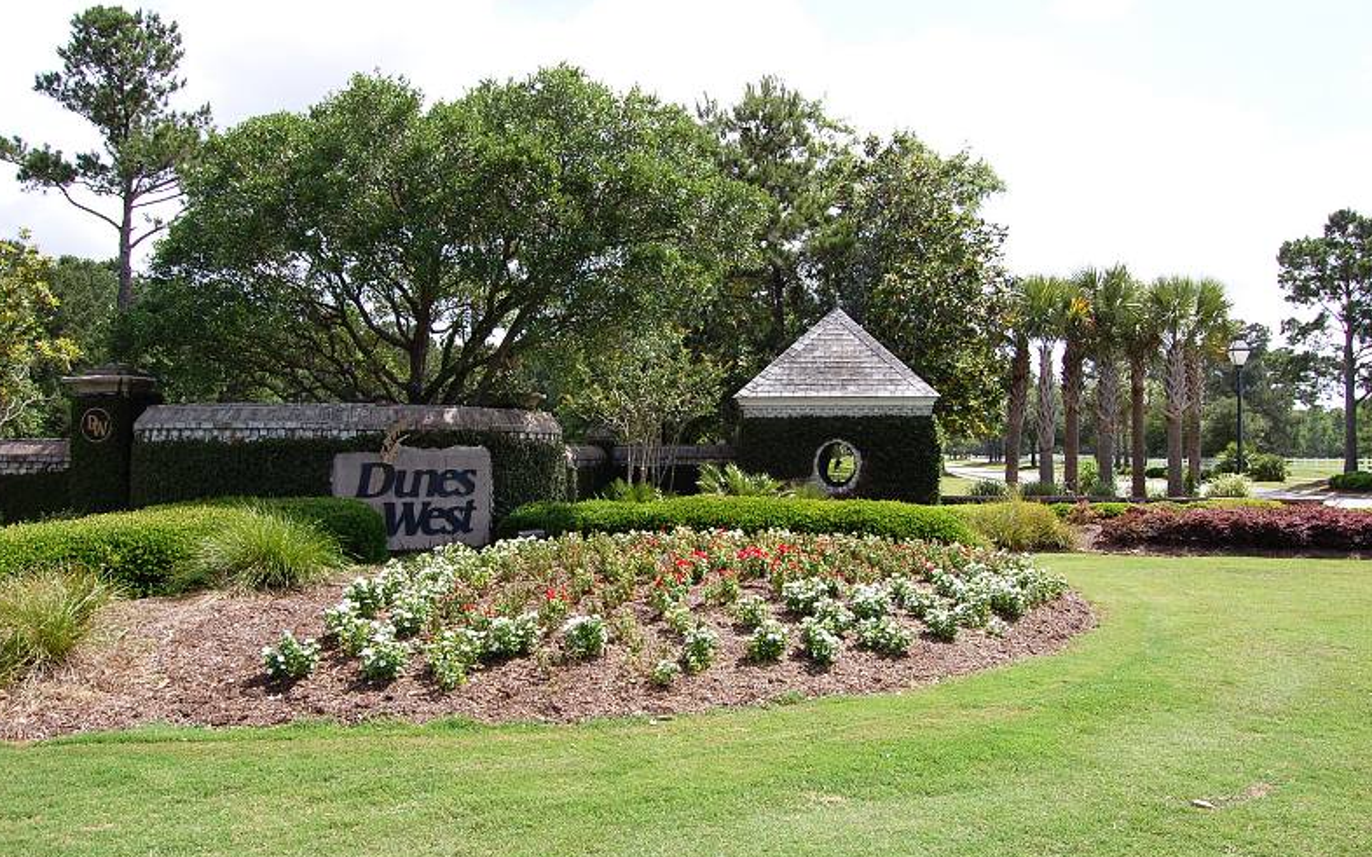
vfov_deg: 44.5
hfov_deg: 66.5
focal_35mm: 28
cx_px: 677
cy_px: 422
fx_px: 1047
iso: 200
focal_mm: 18
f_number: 8
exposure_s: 1/250
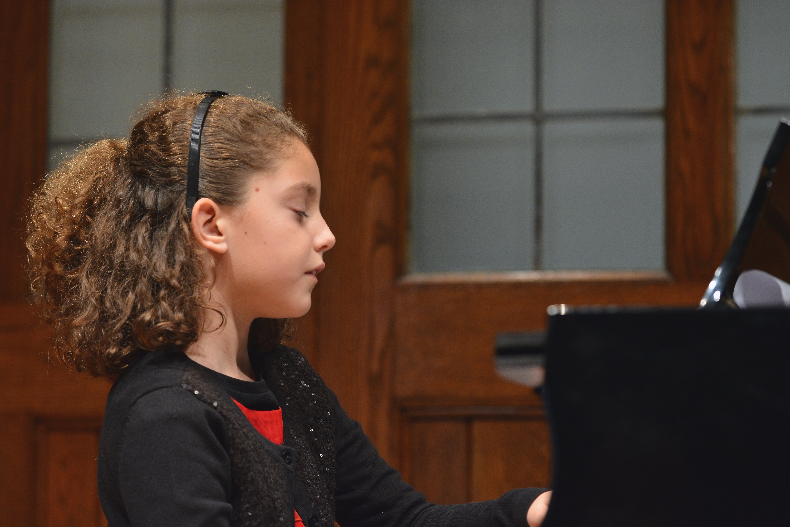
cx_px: 395
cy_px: 264
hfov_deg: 13.0
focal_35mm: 158
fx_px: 3456
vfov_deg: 8.7
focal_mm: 105
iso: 1000
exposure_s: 1/320
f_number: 3.2
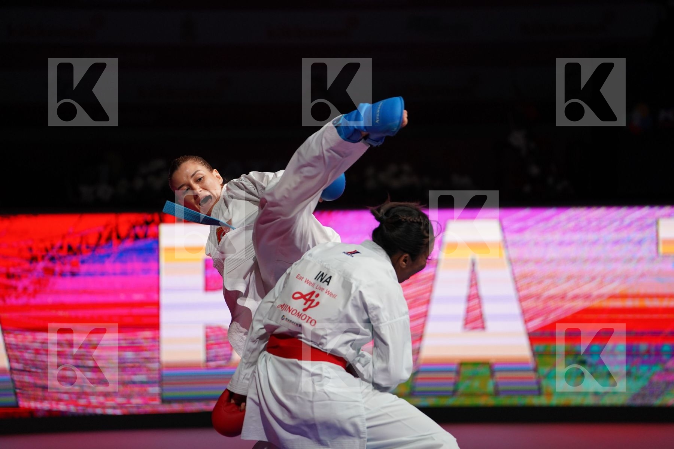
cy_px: 224
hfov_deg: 10.3
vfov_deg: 6.9
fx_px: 3744
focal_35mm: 200
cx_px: 337
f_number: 2.8
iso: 1600
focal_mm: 200
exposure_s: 1/1000
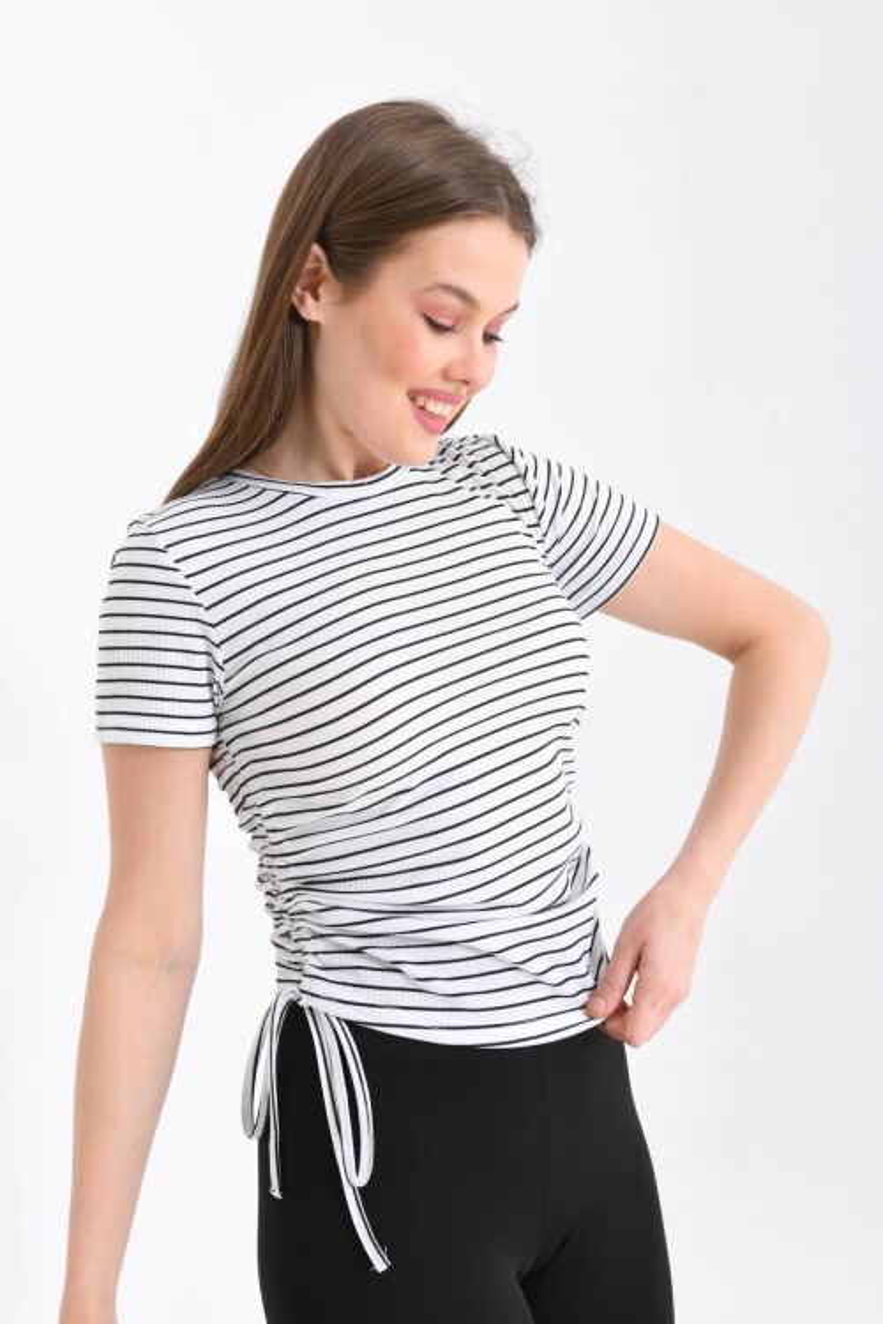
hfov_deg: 27.0
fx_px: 1839
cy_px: 662
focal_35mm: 50
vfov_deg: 39.6
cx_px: 442
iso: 160
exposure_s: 1/125
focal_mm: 50
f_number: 6.3
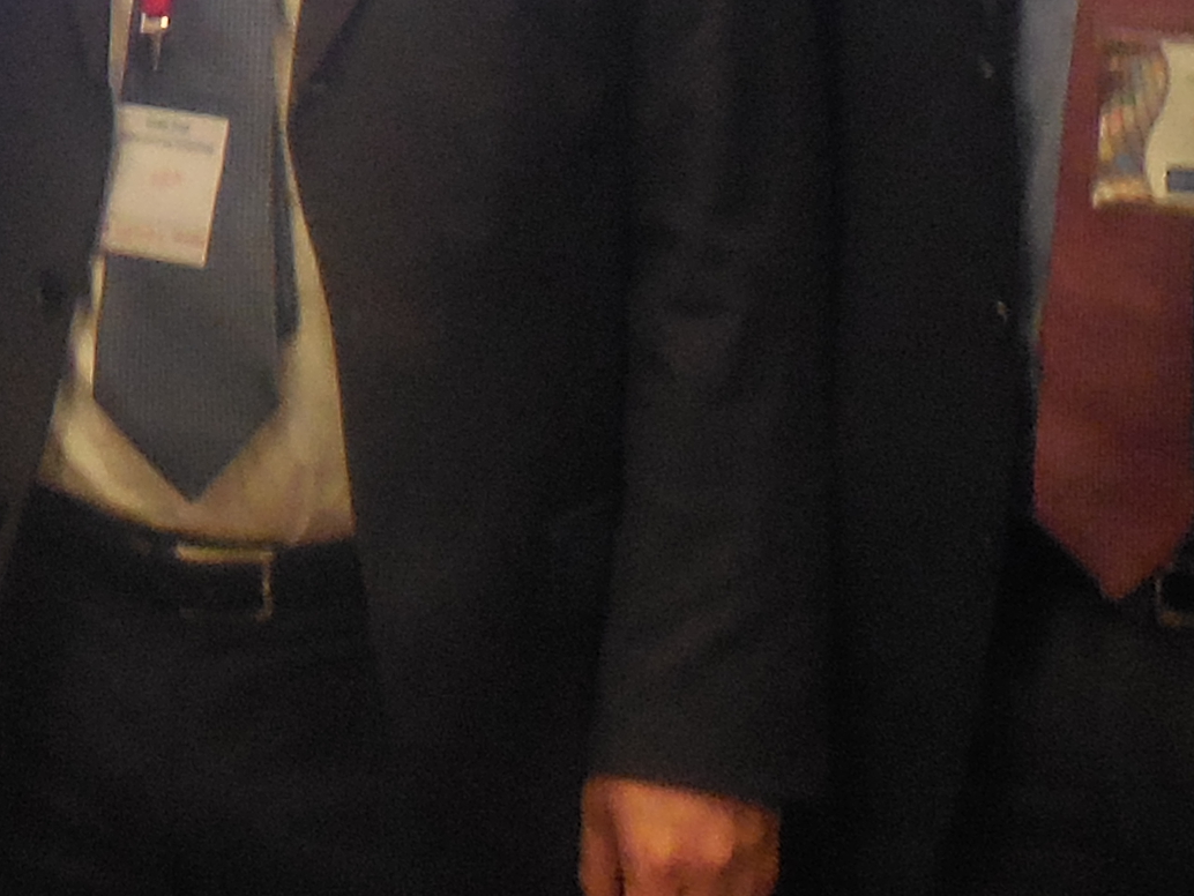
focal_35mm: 147
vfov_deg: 9.8
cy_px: -397
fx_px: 5072
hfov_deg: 12.6
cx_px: -731
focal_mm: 5.9
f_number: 3.7
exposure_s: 1/8
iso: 400
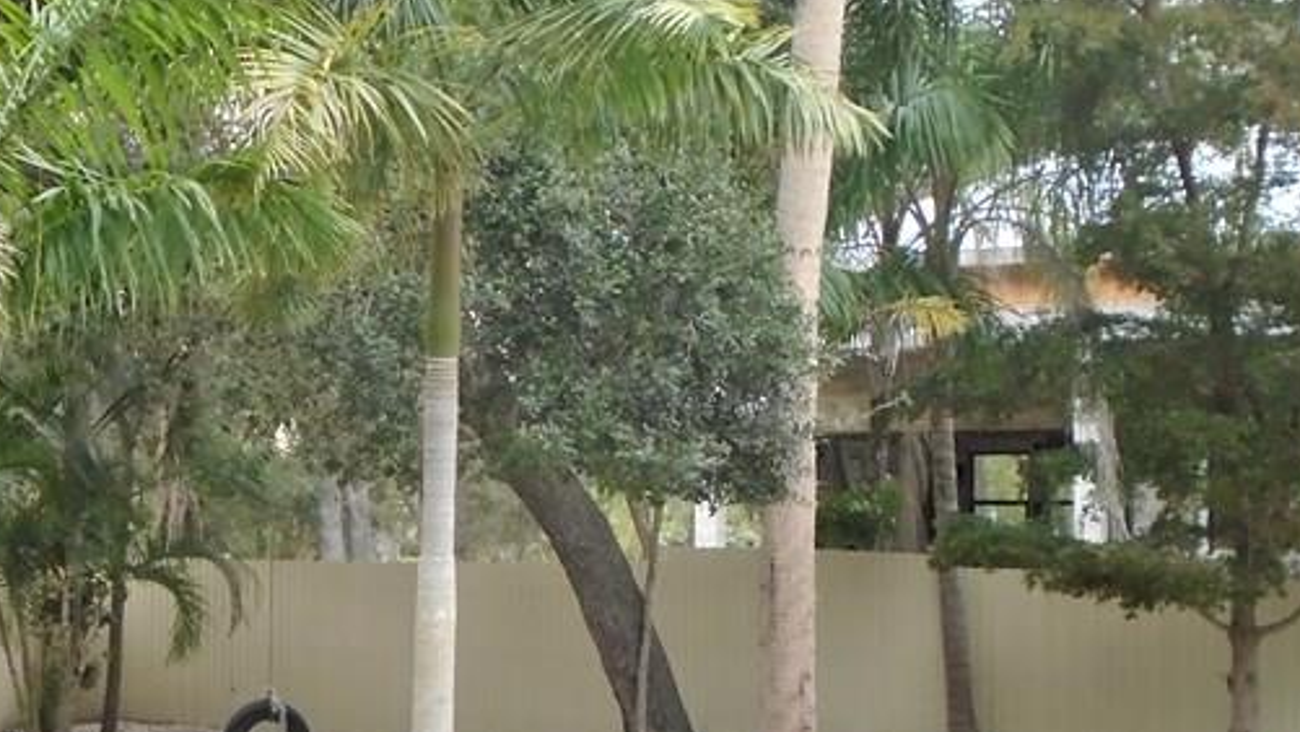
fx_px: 2379
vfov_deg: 17.5
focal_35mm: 69
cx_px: 252
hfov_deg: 29.8
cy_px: 439
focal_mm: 5.5
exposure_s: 1/30
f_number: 3.5
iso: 200
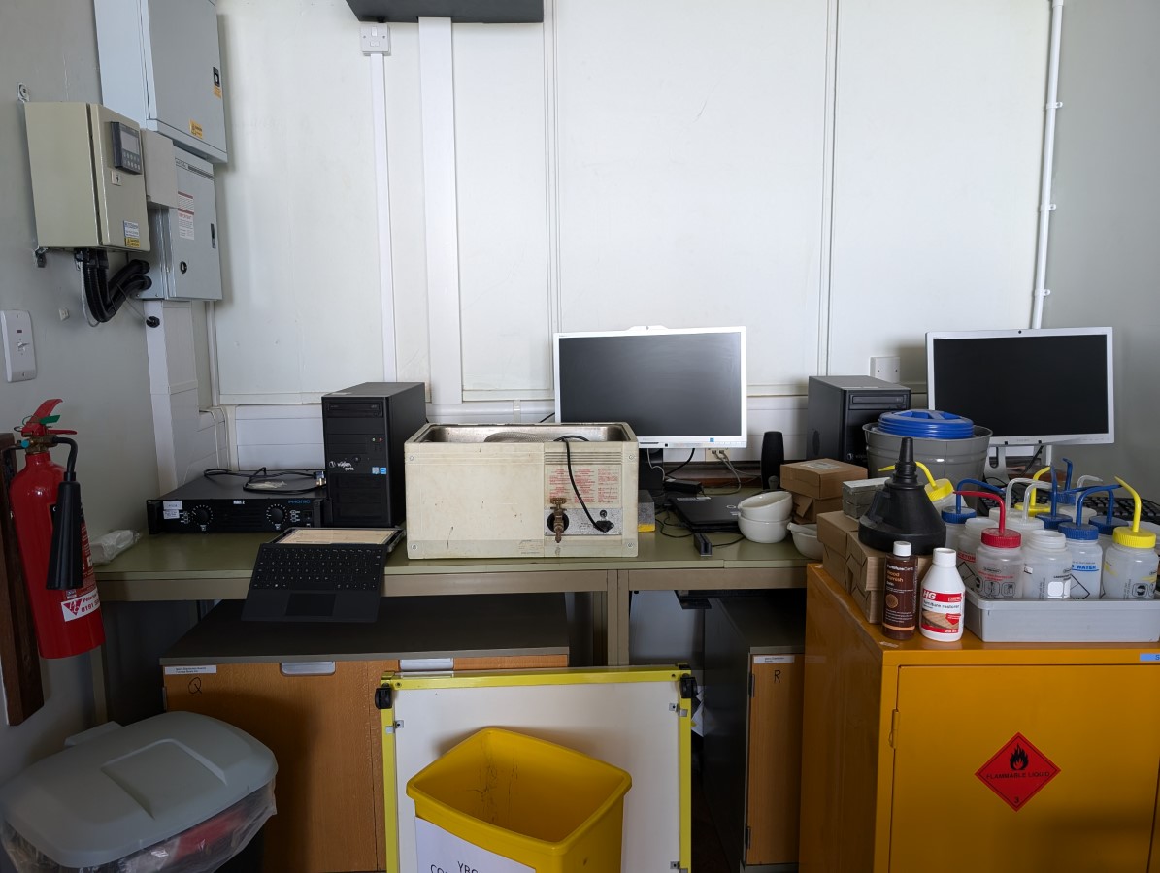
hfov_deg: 71.5
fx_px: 805
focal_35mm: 24
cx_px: 580
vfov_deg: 56.9
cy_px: 436
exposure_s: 1/23.8
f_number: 1.68
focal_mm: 6.9
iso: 97
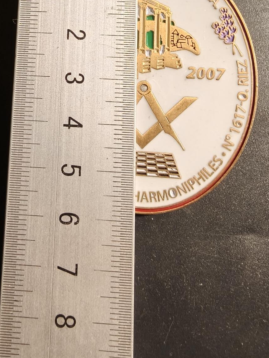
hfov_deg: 39.6
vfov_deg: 51.0
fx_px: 373
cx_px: 151
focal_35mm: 36
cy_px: 142
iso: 200
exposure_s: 1/84.7
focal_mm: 2.32
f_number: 2
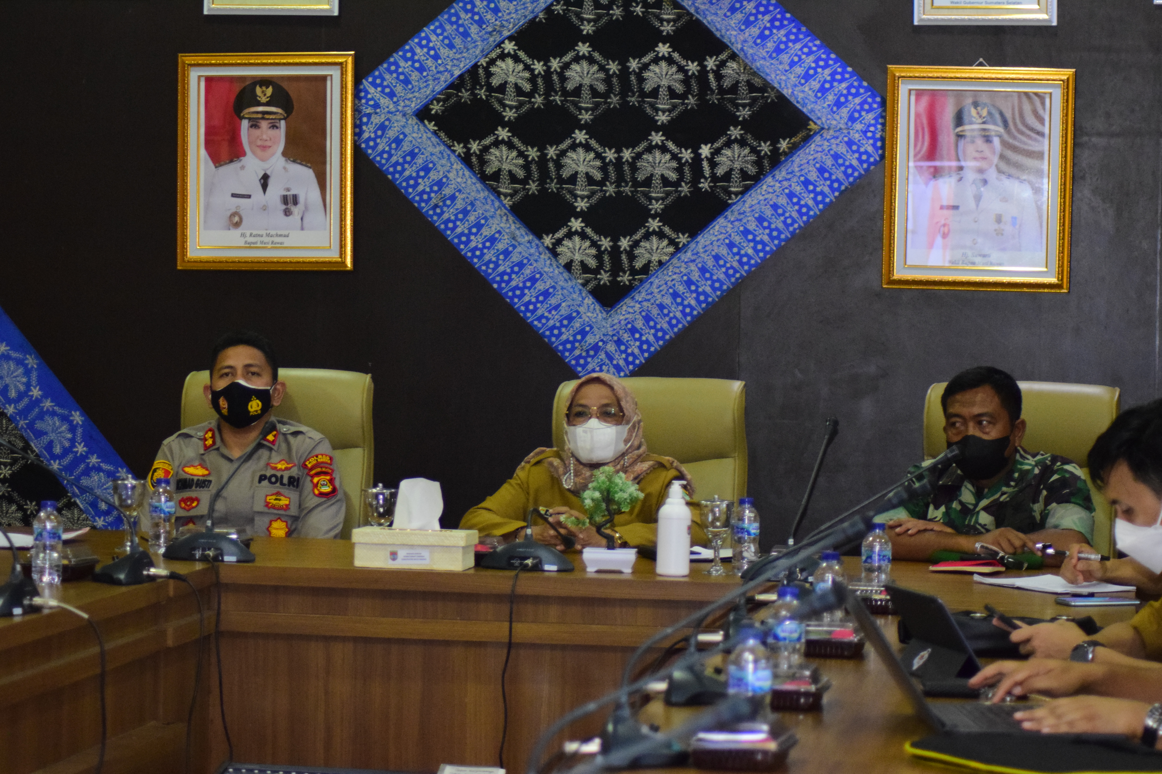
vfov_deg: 13.0
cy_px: 387
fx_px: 3389
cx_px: 581
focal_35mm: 105
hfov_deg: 19.5
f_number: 4
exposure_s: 1/80
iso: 3200
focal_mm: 70
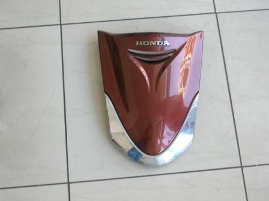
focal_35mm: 54
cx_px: 134
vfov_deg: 27.0
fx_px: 419
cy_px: 100
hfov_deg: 35.6
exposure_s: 1/38.1
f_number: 3.4
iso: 50
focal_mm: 9.1
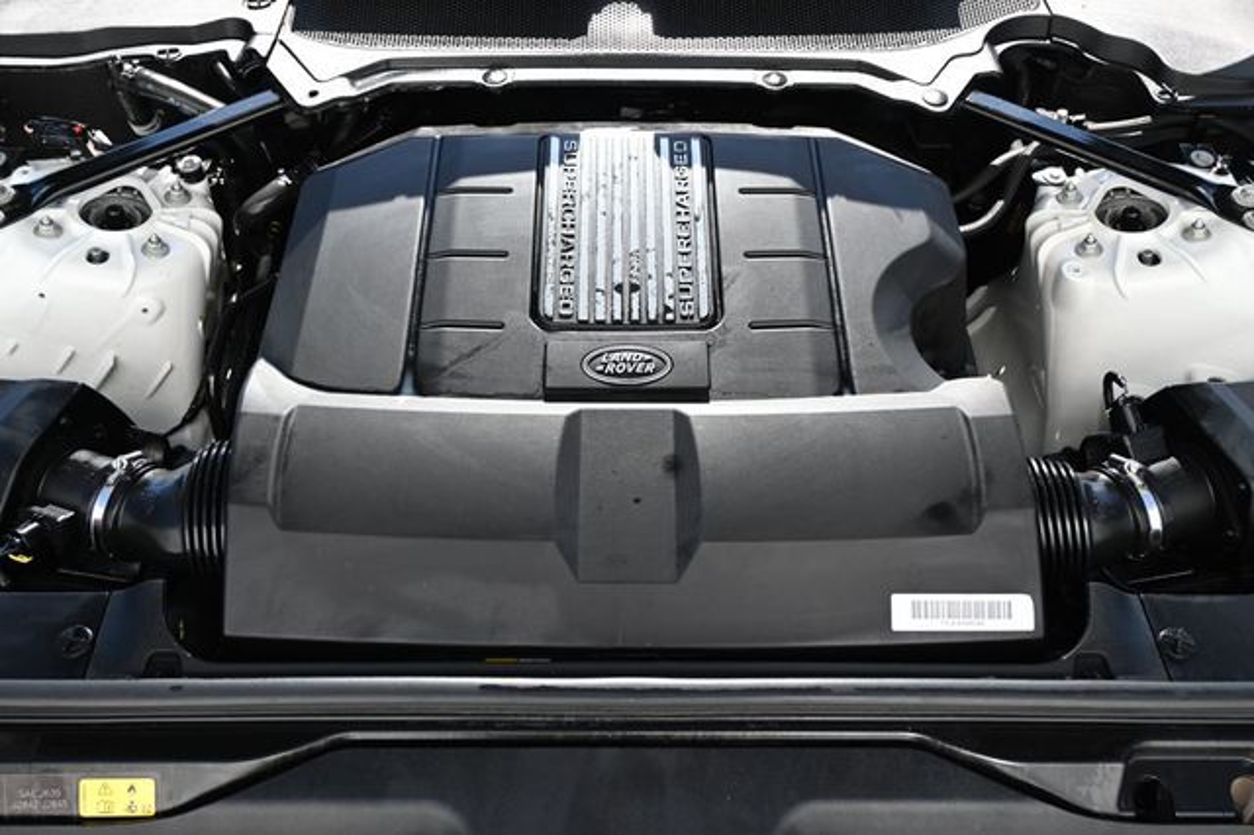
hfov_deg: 57.2
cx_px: 627
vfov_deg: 39.9
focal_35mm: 33
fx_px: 1149
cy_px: 418
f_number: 4
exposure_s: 1/250
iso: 220
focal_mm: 22
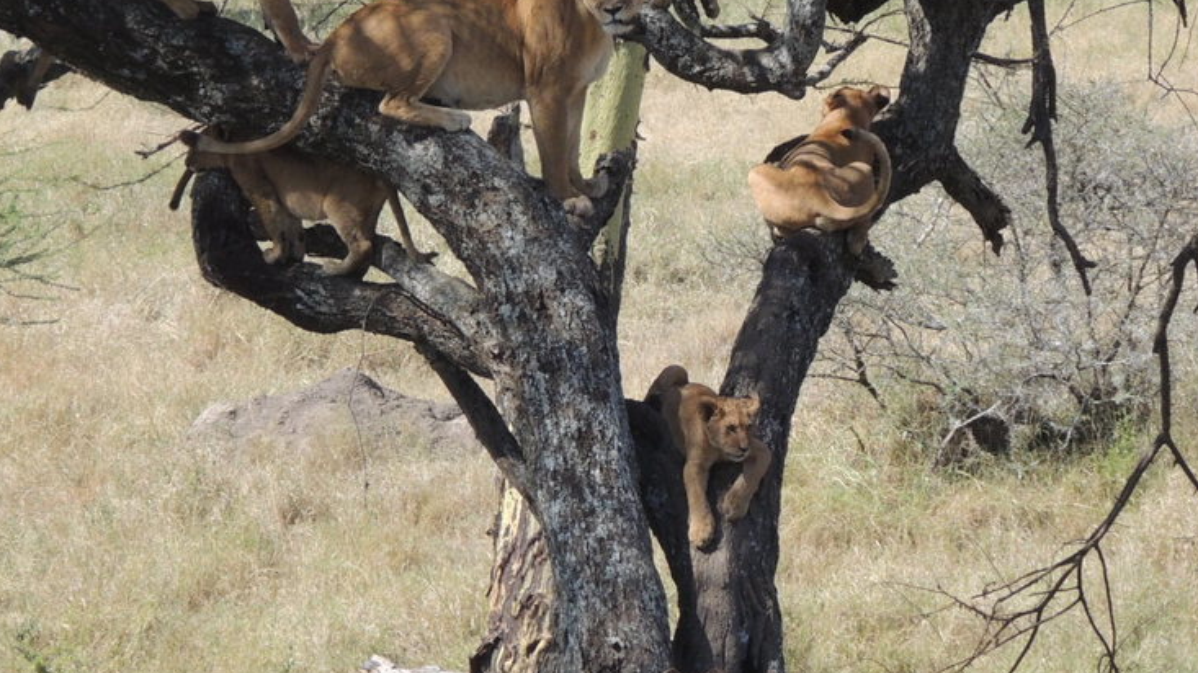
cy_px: 250
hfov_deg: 4.1
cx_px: 580
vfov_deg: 2.3
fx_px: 16579
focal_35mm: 522
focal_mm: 53.5
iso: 280
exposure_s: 1/800
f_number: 4.8
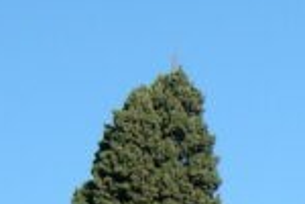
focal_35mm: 378
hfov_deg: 5.3
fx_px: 3202
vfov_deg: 3.6
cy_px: 504
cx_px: 736
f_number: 4.8
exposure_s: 1/800
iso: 125
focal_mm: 12.6
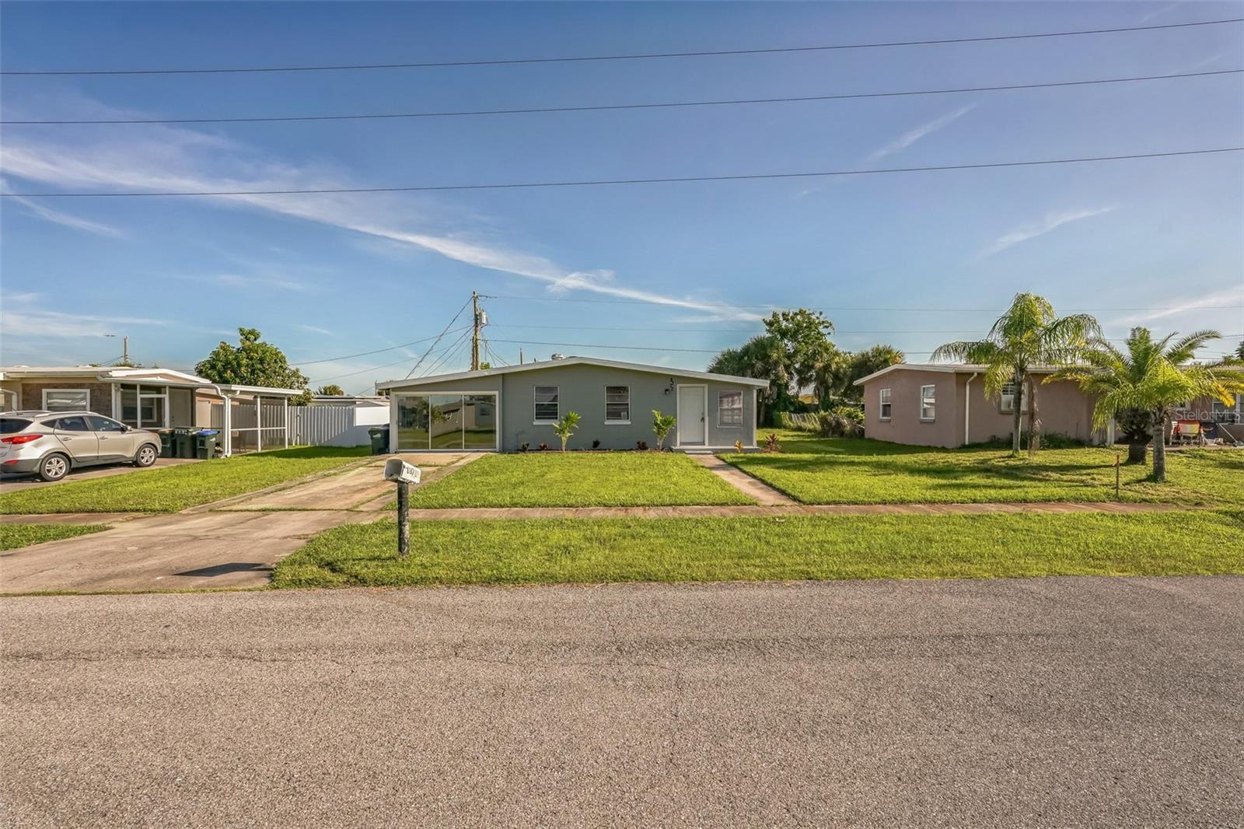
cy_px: 414
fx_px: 553
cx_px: 622
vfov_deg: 73.7
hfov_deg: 96.7
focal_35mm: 16
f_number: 8
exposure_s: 1/1250
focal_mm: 16
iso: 400
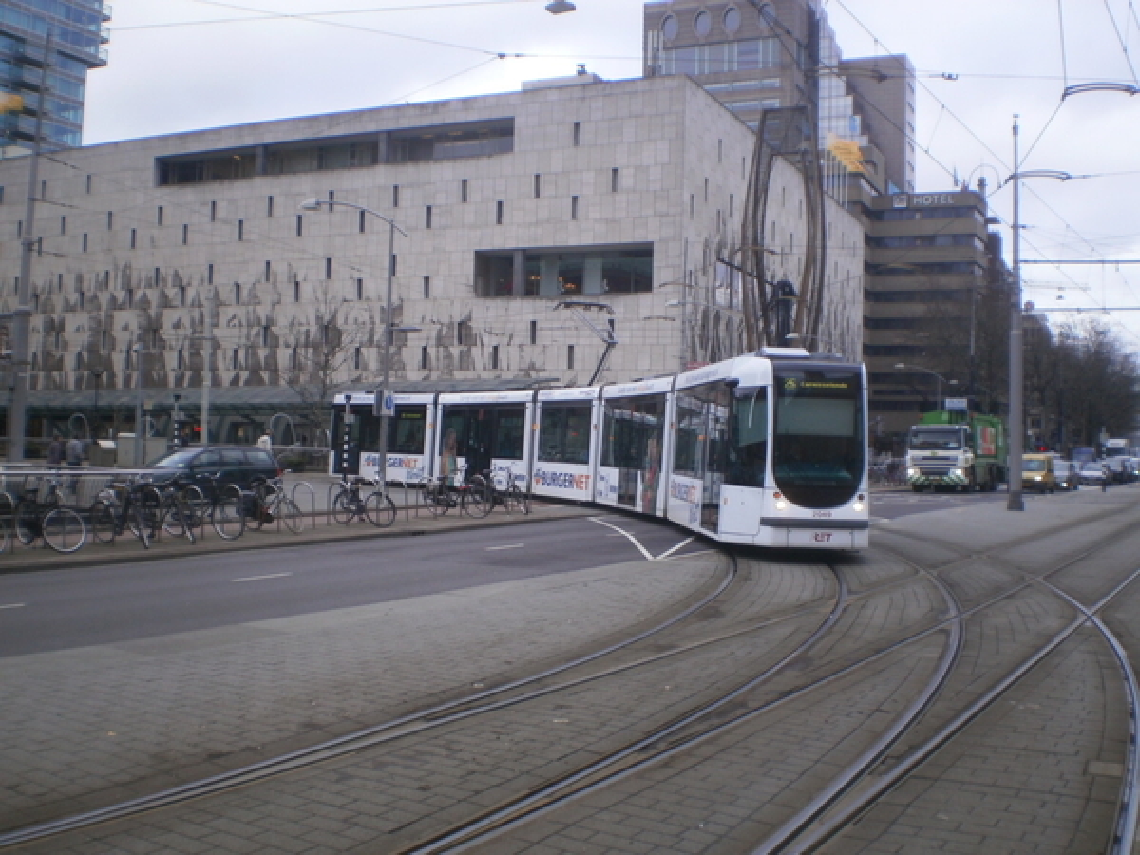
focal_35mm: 36
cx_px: 570
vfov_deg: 39.7
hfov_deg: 51.4
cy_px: 428
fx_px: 1186
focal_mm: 6.3
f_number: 4.6
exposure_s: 1/125
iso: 100
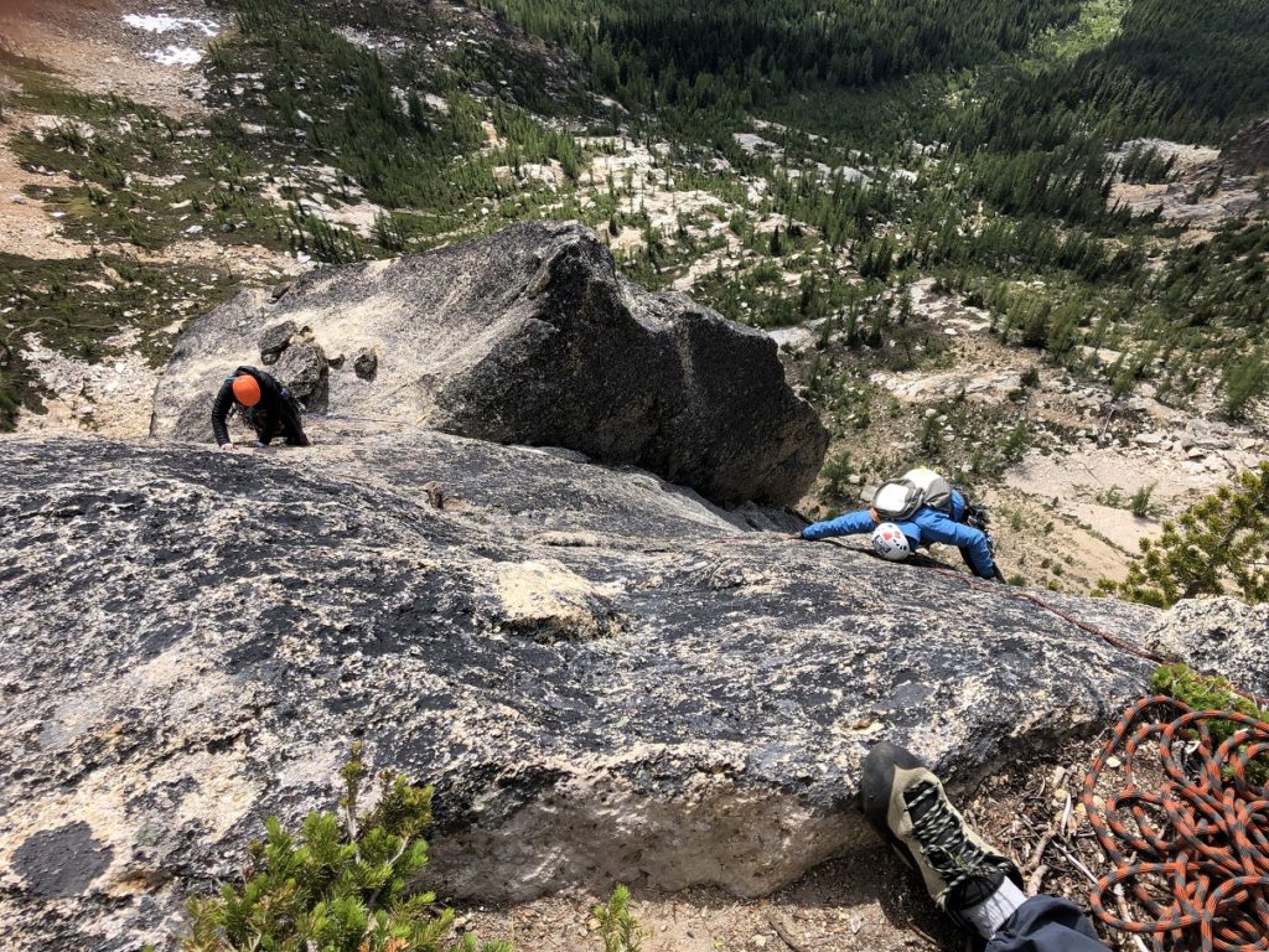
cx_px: 634
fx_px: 1026
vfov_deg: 49.7
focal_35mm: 28
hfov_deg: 63.4
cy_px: 476
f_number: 1.8
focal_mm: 3.99
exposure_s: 1/1869
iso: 20
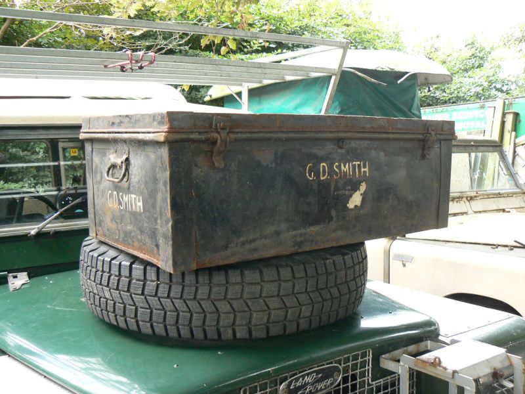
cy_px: 197
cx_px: 262
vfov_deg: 39.7
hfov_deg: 51.4
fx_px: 546
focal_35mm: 36
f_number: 2.8
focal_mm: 6
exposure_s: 1/30
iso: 160
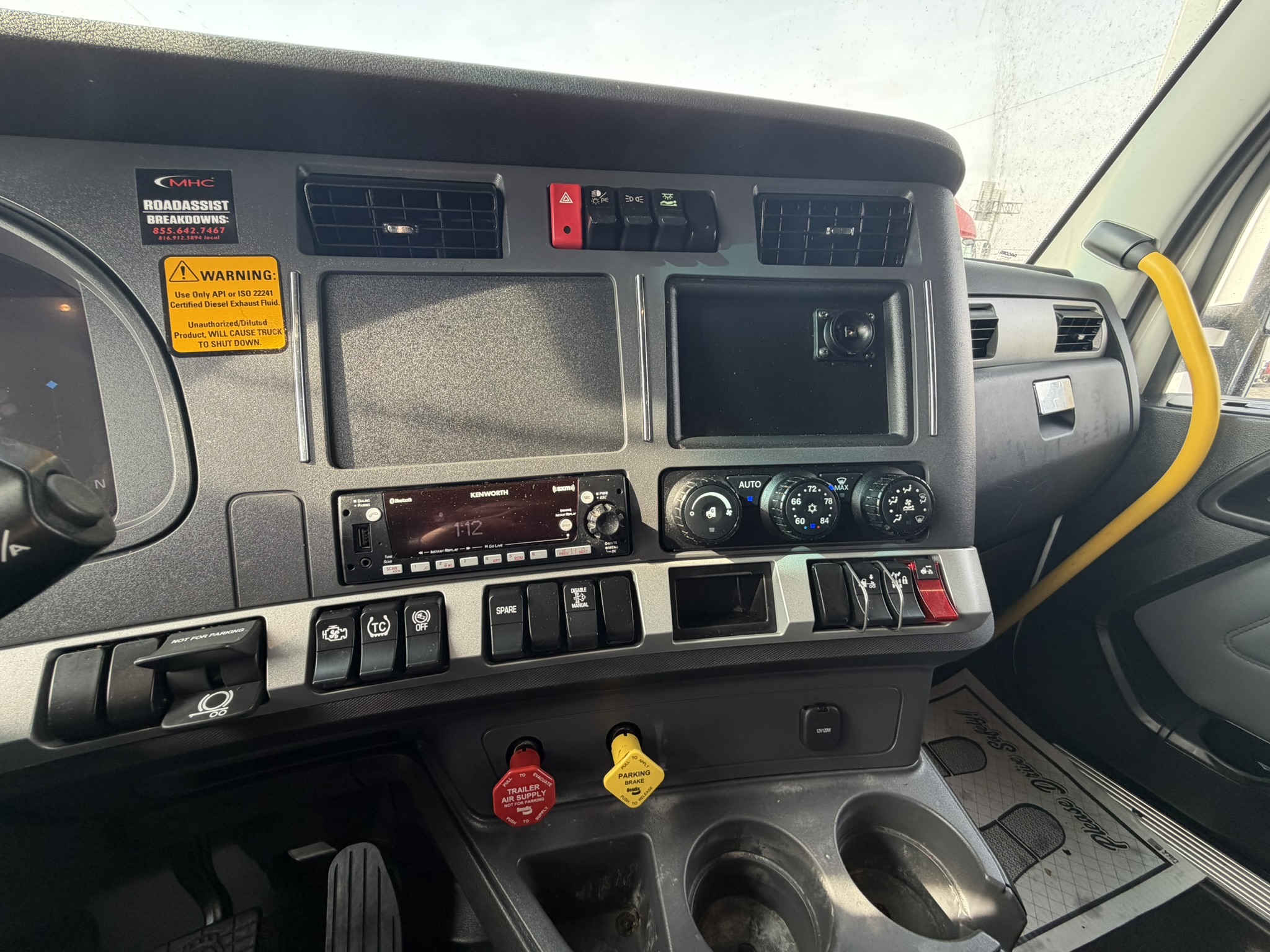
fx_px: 514
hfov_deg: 102.1
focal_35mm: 14
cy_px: 476
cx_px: 635
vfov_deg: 85.7
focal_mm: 2.22
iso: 125
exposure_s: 1/121
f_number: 2.2
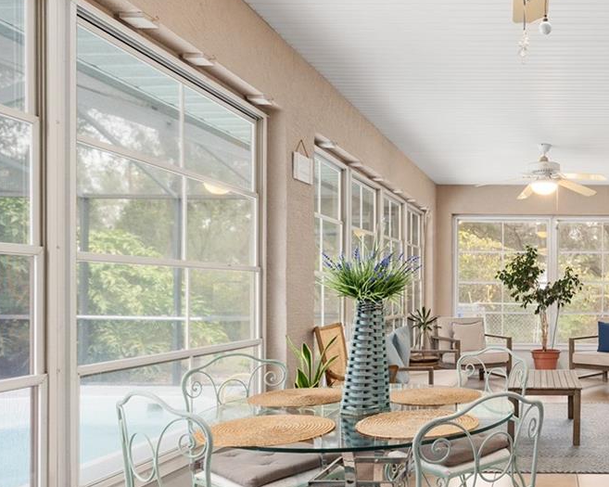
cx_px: 538
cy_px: 289
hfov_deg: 50.1
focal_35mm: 32
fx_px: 577
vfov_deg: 45.5
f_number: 7.1
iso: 400
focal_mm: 14
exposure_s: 1/5
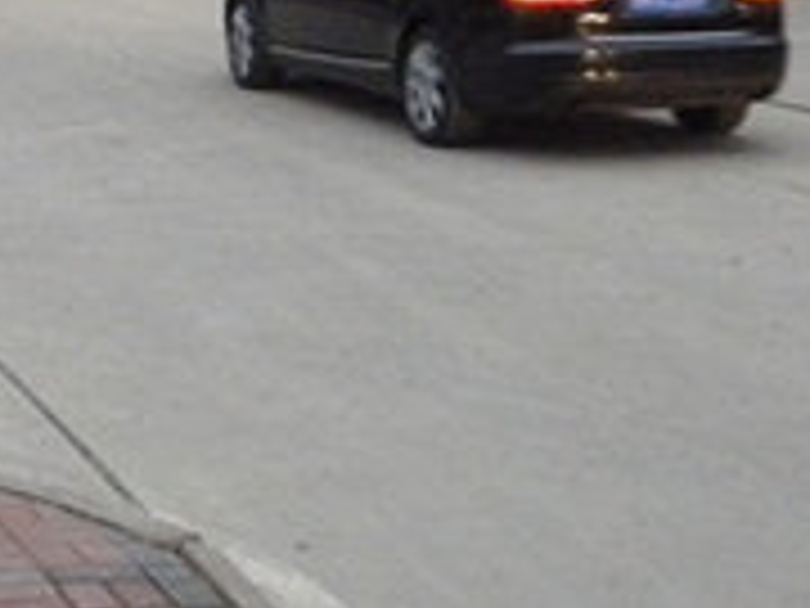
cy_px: -99
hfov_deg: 23.1
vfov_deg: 16.9
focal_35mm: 84
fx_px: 1966
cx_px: 225
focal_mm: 6.4
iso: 800
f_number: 3.7
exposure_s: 1/42.1
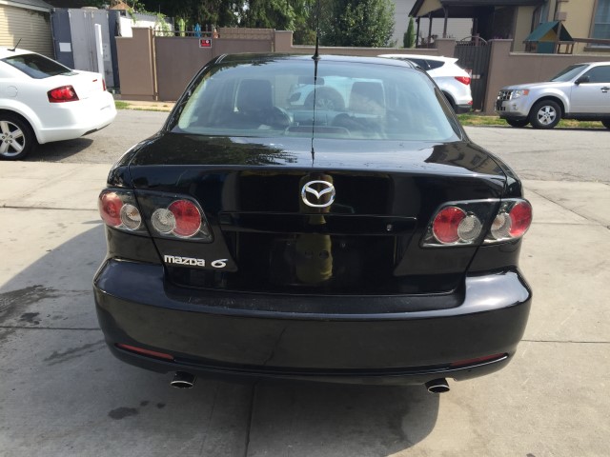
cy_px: 228
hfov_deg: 61.7
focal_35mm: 29
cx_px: 305
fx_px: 511
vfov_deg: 48.2
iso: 32
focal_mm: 4.15
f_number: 2.2
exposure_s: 1/775
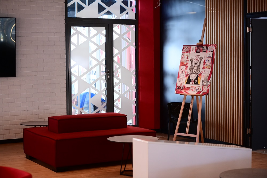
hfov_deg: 28.9
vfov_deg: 19.4
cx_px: 134
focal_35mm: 70
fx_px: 519
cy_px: 89
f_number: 2.8
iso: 3200
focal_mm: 70
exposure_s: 1/400
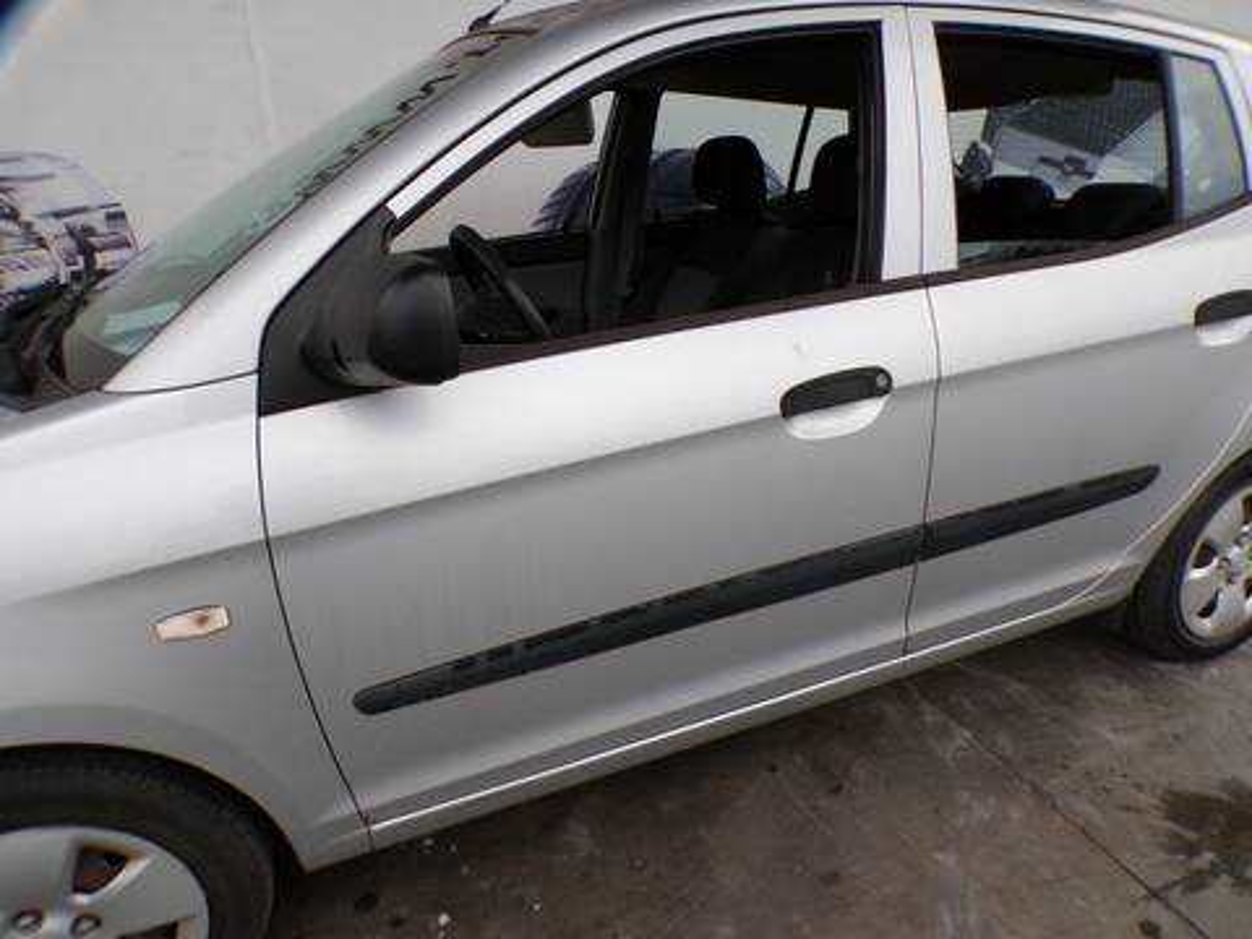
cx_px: 626
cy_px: 470
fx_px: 868
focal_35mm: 24
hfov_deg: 71.6
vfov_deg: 56.8
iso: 100
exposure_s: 1/140
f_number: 4.4
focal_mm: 4.3
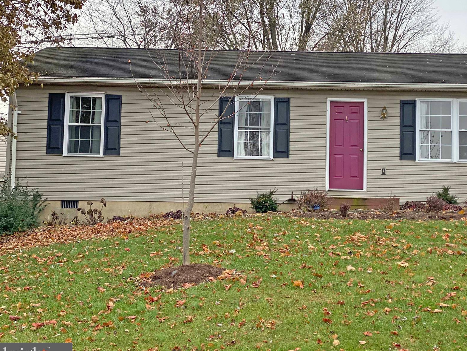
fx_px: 918
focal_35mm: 68
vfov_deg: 21.6
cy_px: 138
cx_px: 303
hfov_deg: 28.4
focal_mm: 6
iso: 20
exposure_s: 1/505
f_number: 2
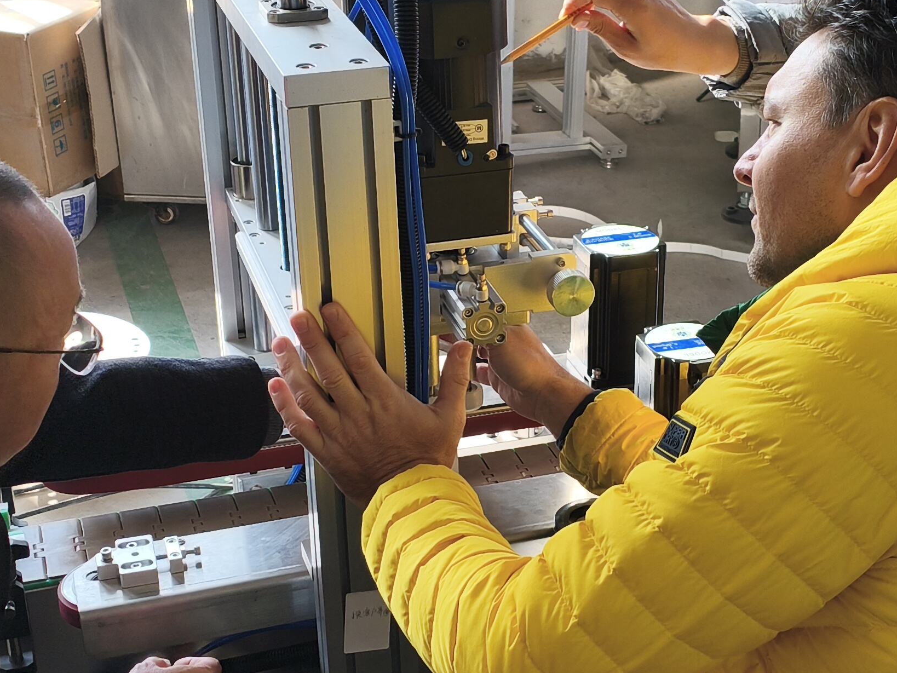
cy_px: 347
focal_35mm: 65
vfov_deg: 22.6
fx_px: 1685
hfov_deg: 29.8
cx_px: 531
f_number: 1.5
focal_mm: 4.94
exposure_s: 1/346
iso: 50
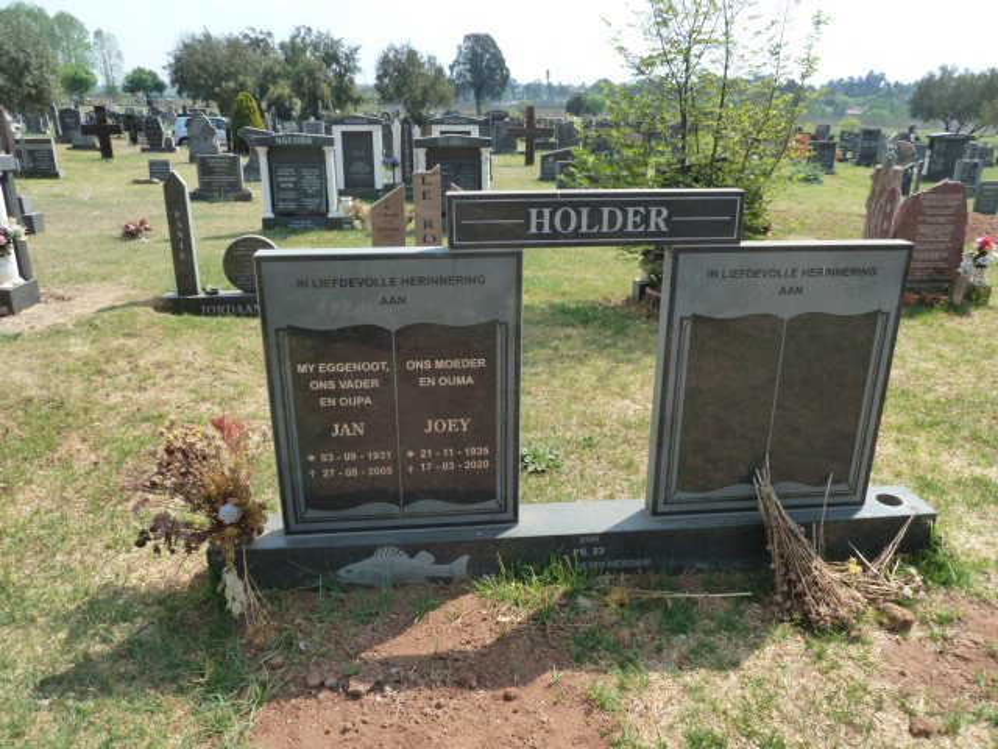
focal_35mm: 25
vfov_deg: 54.9
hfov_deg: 69.4
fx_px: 721
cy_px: 374
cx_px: 499
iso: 125
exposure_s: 1/320
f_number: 4
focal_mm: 4.1
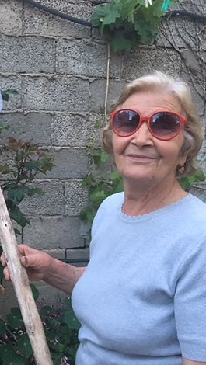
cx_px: 17
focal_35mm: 43
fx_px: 417
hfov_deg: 26.7
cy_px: 185
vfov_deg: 47.3
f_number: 2.2
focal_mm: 4.15
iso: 200
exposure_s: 1/17
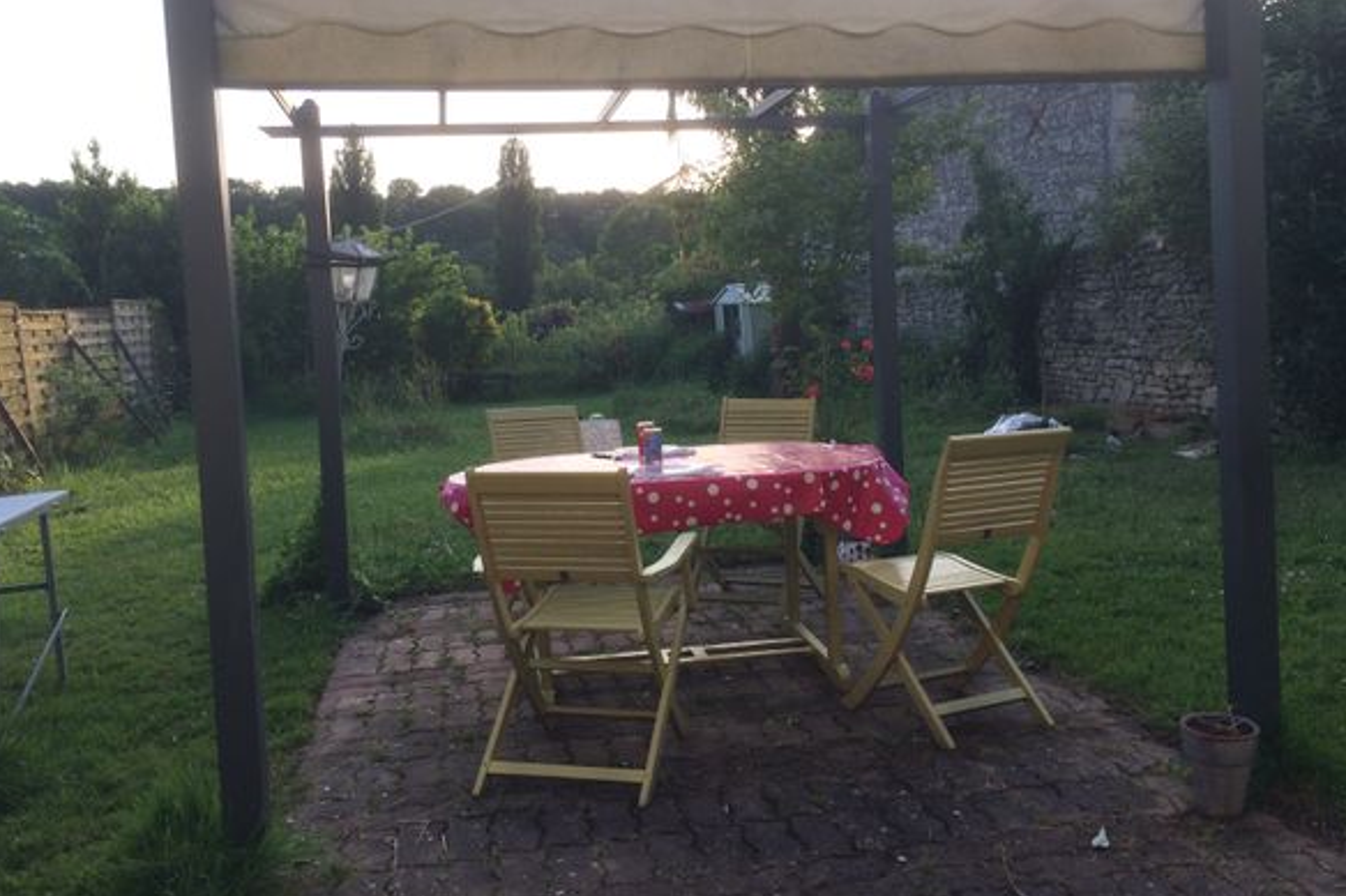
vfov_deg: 42.2
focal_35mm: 31
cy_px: 401
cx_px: 680
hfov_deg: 60.3
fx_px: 1159
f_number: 2.2
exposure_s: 1/348
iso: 32
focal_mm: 4.15
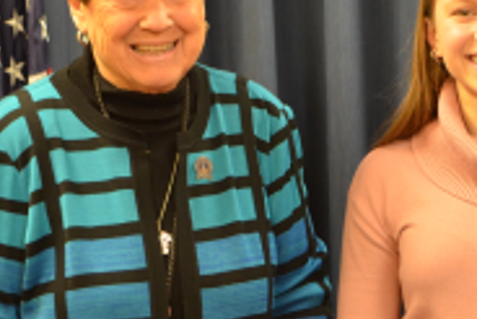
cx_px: 293
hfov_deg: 17.6
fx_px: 1538
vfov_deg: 11.8
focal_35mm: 116
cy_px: 127
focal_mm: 28
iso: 720
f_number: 4.5
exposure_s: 1/15
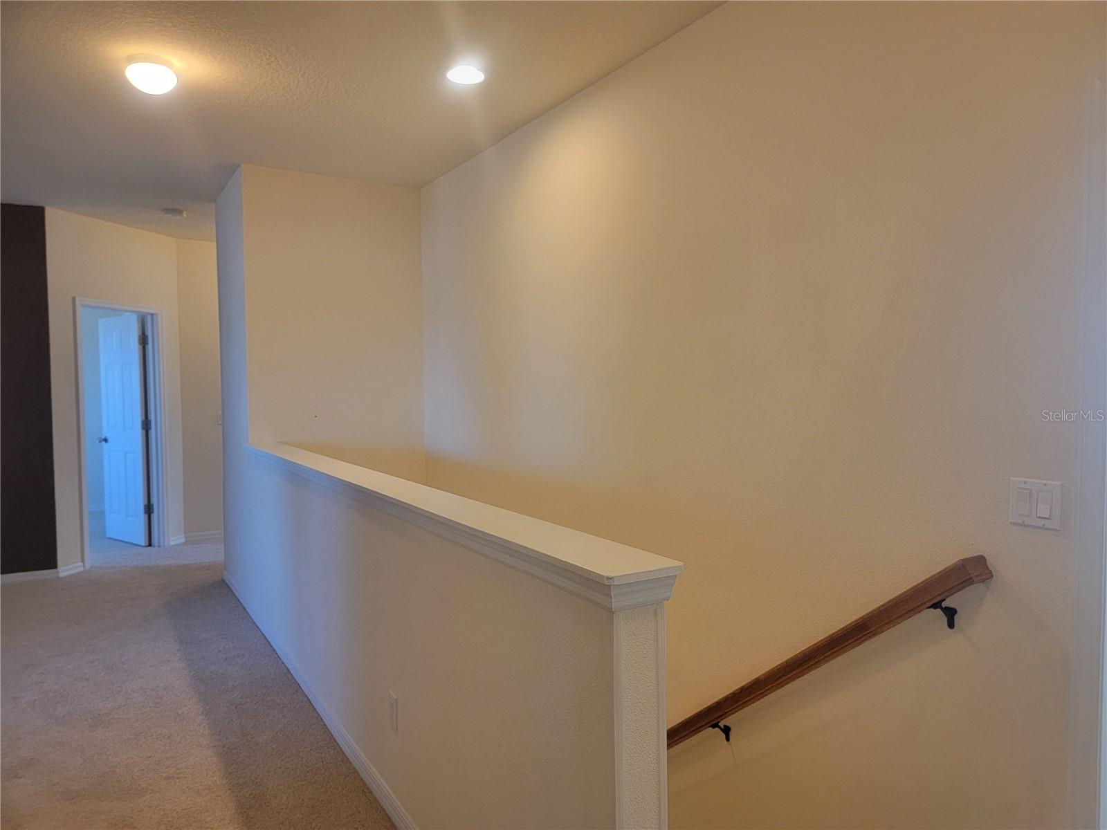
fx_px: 768
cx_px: 554
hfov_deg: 71.6
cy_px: 415
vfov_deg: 56.8
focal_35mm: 24
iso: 160
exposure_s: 1/60
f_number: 1.8
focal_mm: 6.7
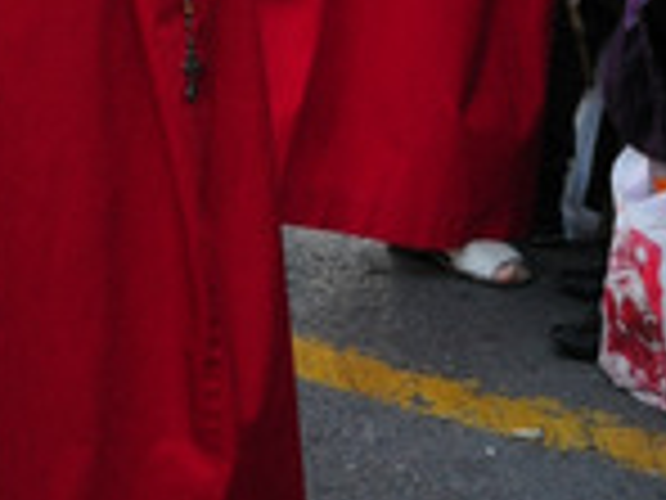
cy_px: -617
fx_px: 2886
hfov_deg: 13.0
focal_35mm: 150
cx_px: -11
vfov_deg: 9.1
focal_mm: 24
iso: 800
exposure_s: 1/200
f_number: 7.1
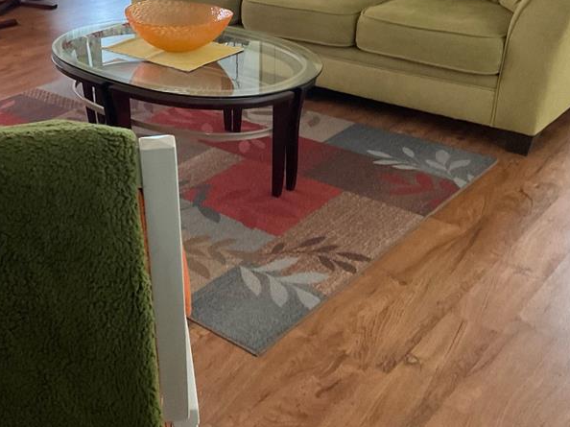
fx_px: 823
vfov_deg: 28.2
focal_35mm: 50
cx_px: 159
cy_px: 61
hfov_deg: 37.5
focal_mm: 3
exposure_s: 1/50
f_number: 1.8
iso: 200
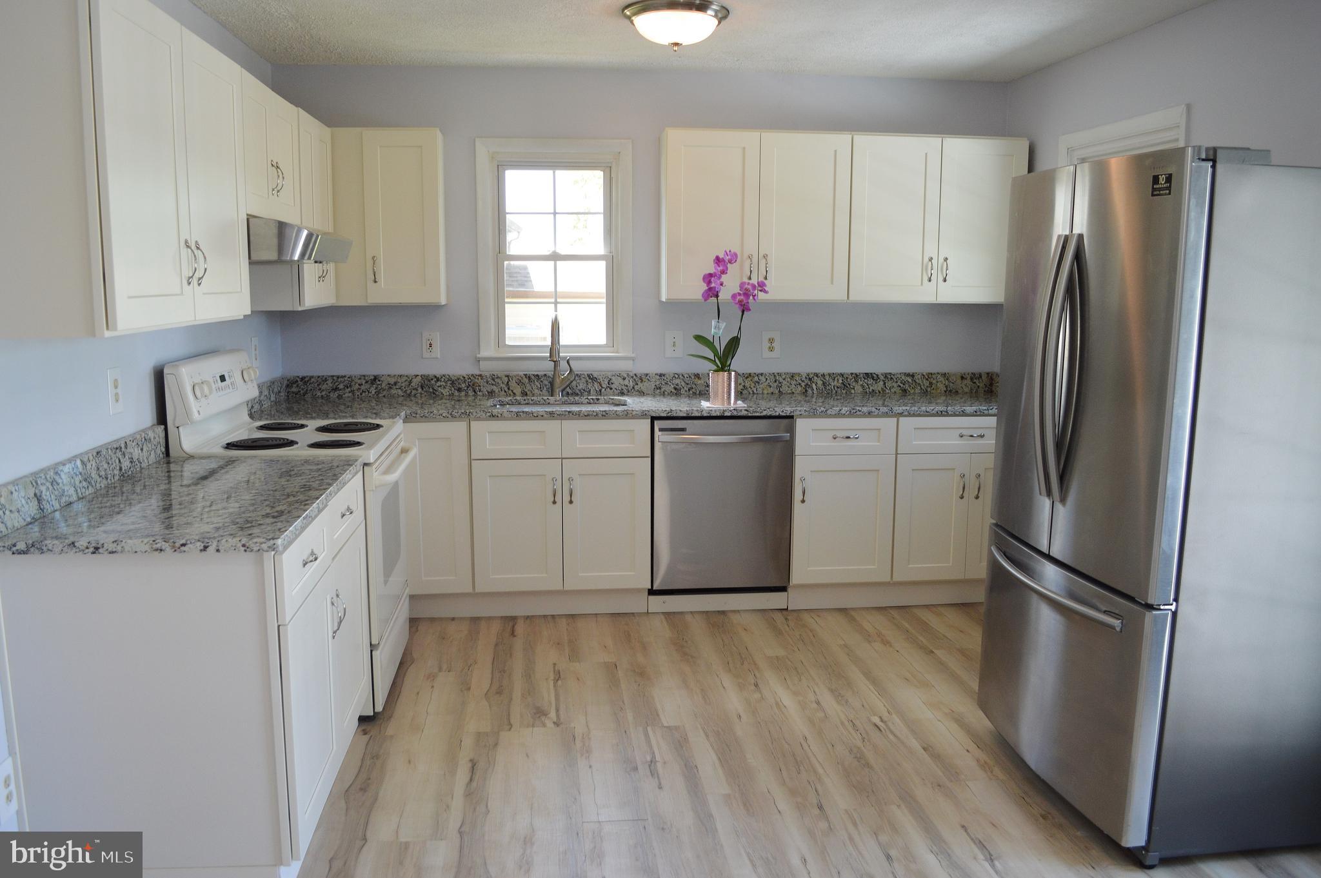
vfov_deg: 47.8
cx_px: 660
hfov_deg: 67.4
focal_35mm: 27
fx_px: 990
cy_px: 439
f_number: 4
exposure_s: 1/60
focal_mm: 18
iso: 400
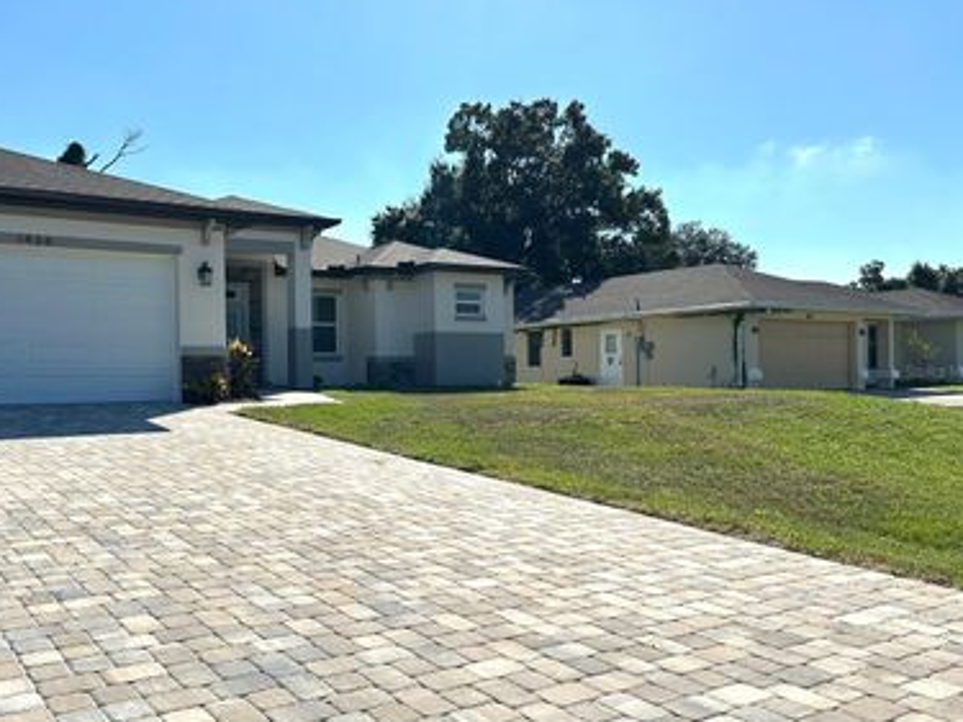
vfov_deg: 44.1
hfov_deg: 55.9
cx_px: 339
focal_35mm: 32
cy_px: 371
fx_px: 890
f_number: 1.78
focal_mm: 6.86
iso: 80
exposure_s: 1/8929
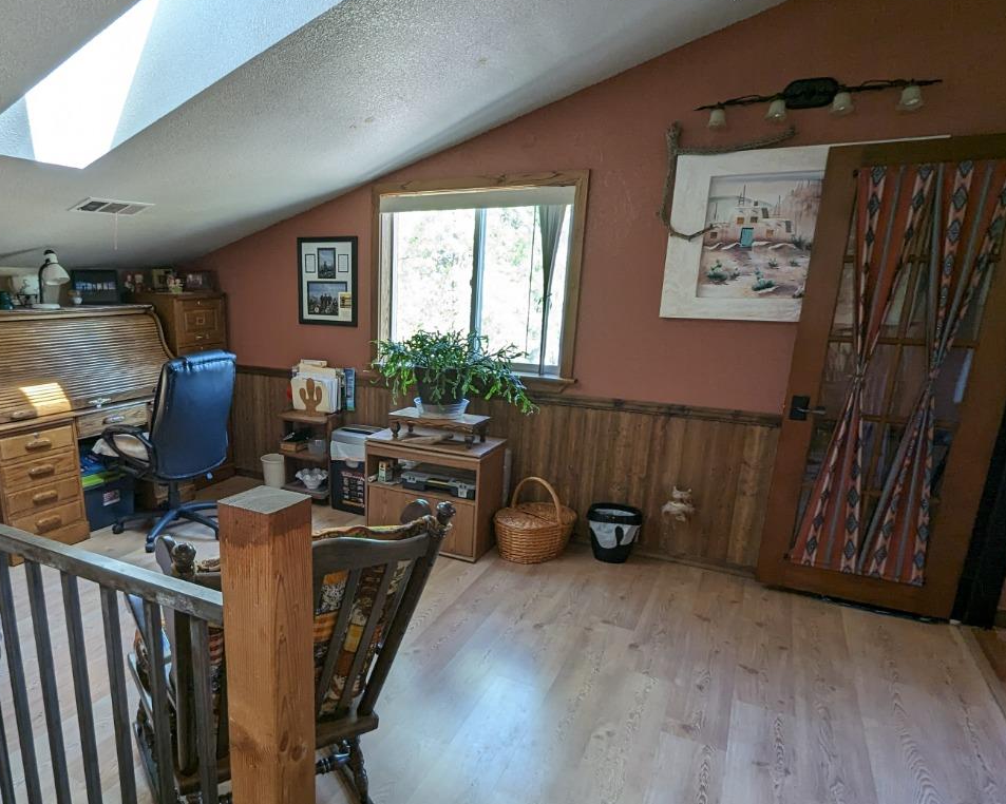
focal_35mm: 20
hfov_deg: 78.7
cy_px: 445
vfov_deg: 67.9
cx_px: 369
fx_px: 595
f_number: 2.2
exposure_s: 1/24
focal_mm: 1.95
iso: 46
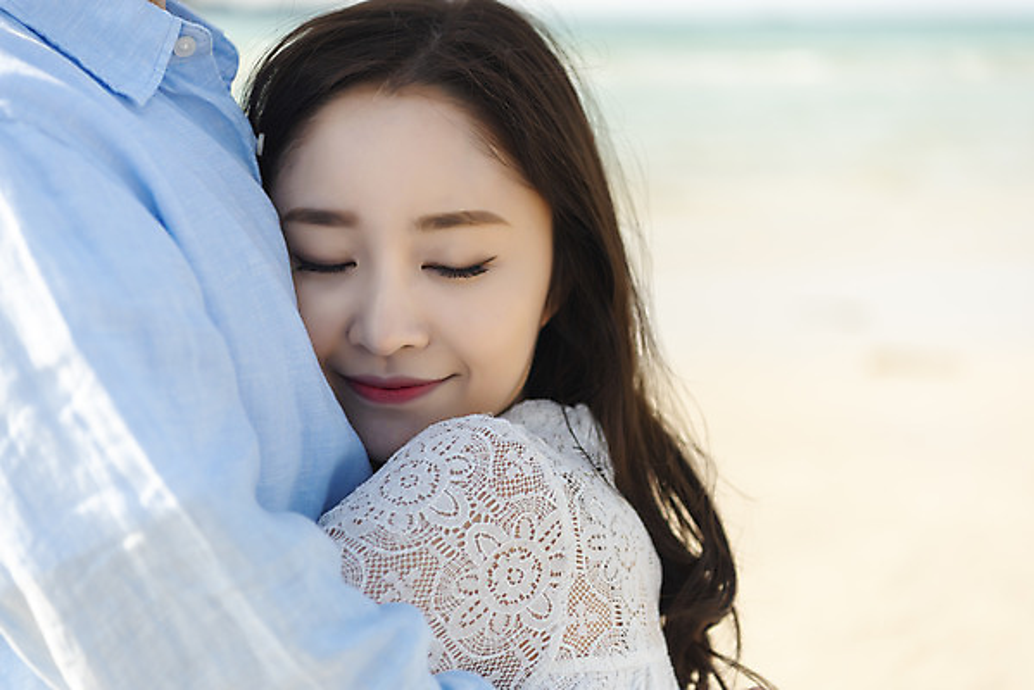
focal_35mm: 70
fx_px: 2011
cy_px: 345
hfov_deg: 28.8
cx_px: 517
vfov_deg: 19.5
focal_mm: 70
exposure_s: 1/1250
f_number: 2.8
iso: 100
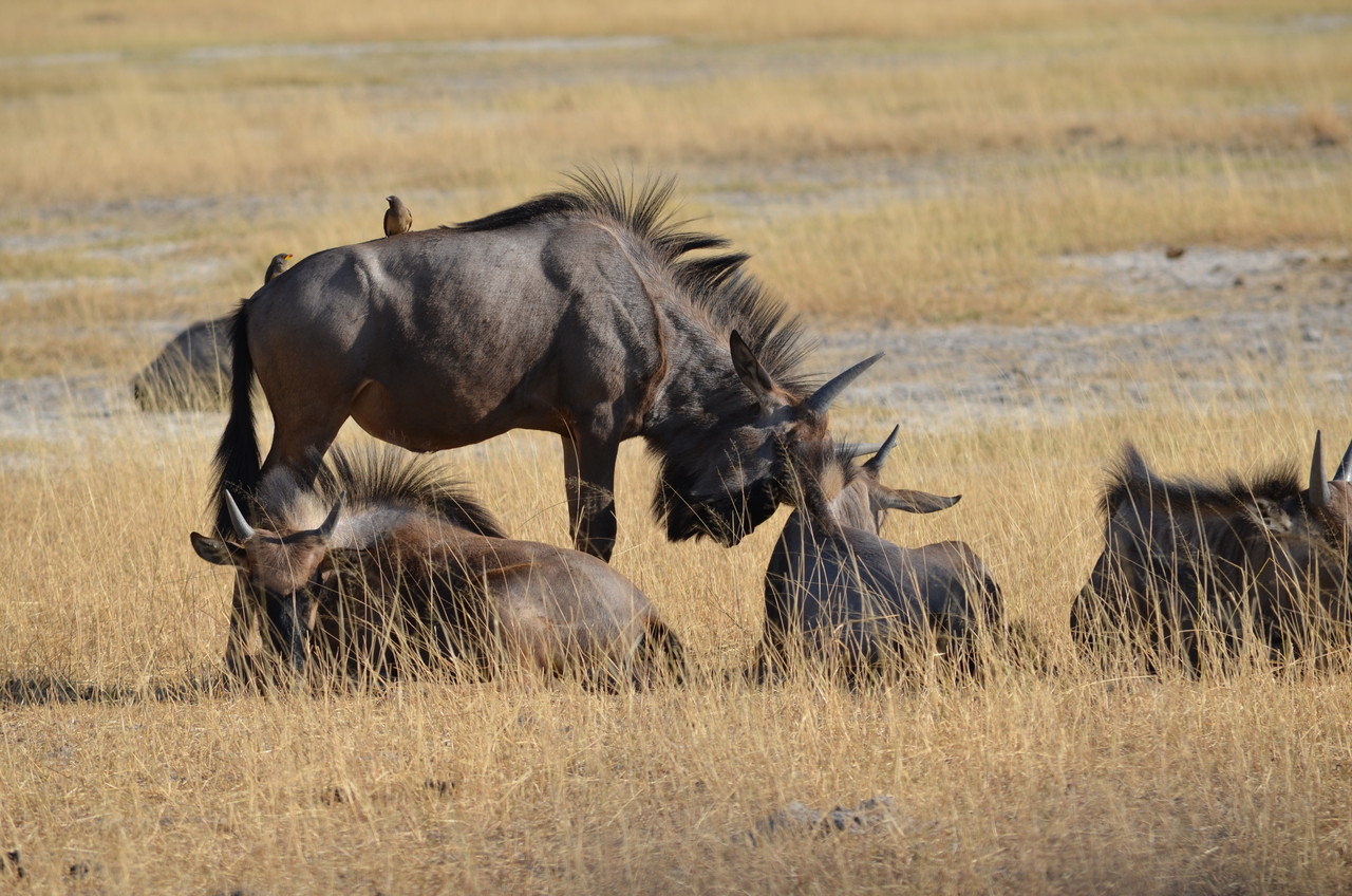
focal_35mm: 330
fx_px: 12369
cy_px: 448
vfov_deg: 4.1
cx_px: 676
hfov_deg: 6.3
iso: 200
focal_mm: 220
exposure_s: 1/800
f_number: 7.1
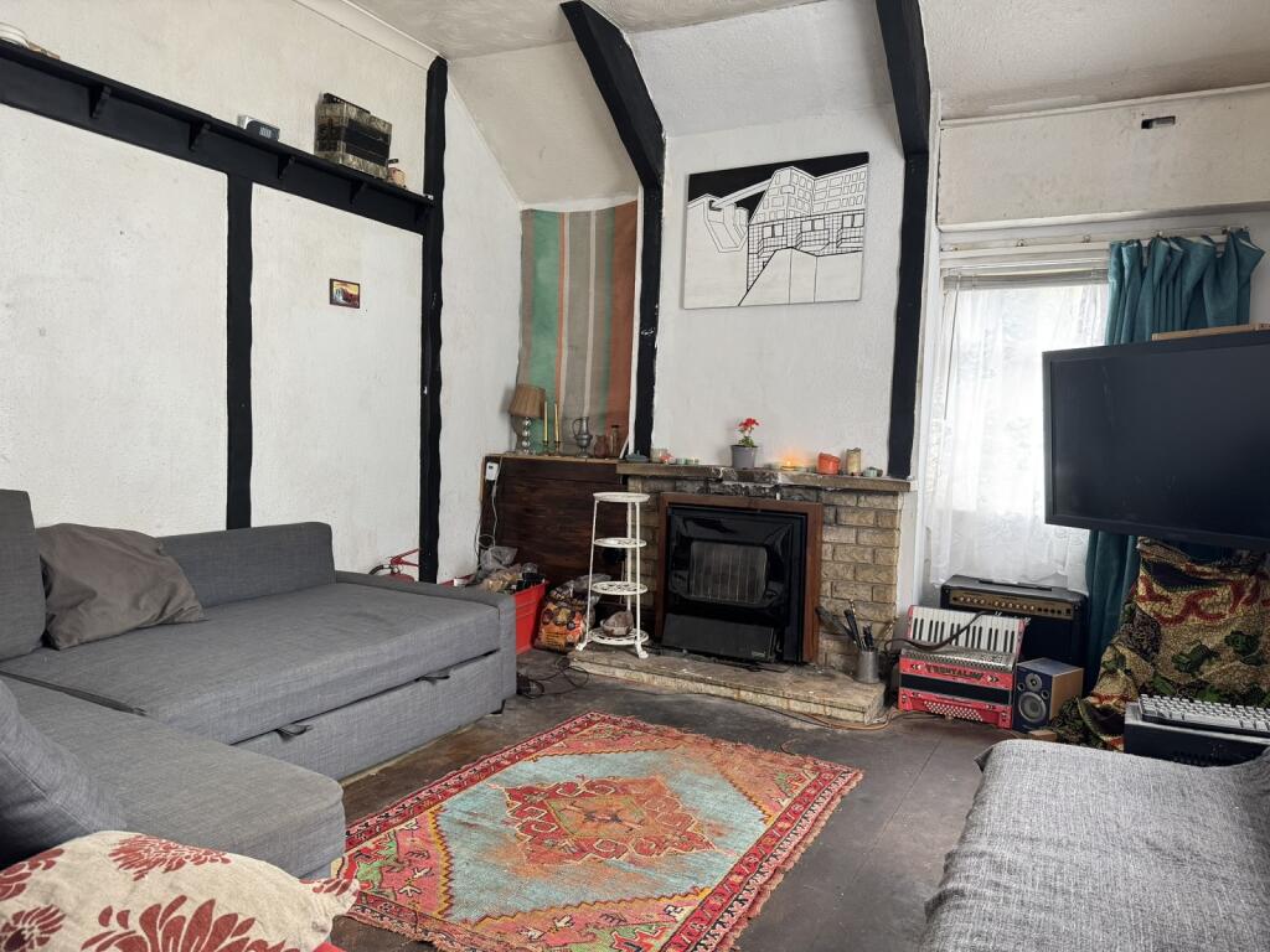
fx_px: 881
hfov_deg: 71.6
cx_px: 635
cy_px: 476
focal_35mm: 24
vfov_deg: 56.8
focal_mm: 6.76
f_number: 1.78
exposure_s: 1/74
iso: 200
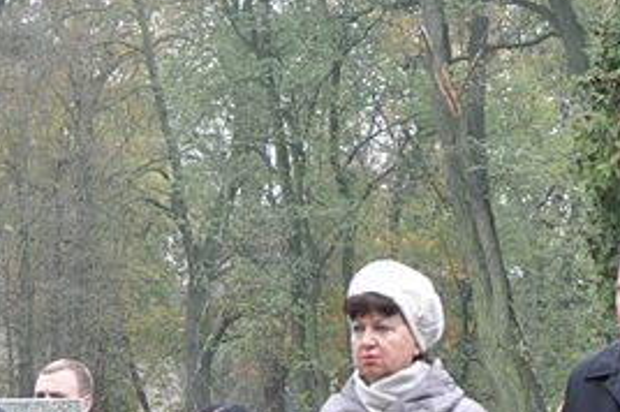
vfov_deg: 7.4
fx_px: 3113
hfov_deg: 11.4
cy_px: 635
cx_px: 238
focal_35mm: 181
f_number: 6.3
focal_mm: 38
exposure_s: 1/160
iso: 800
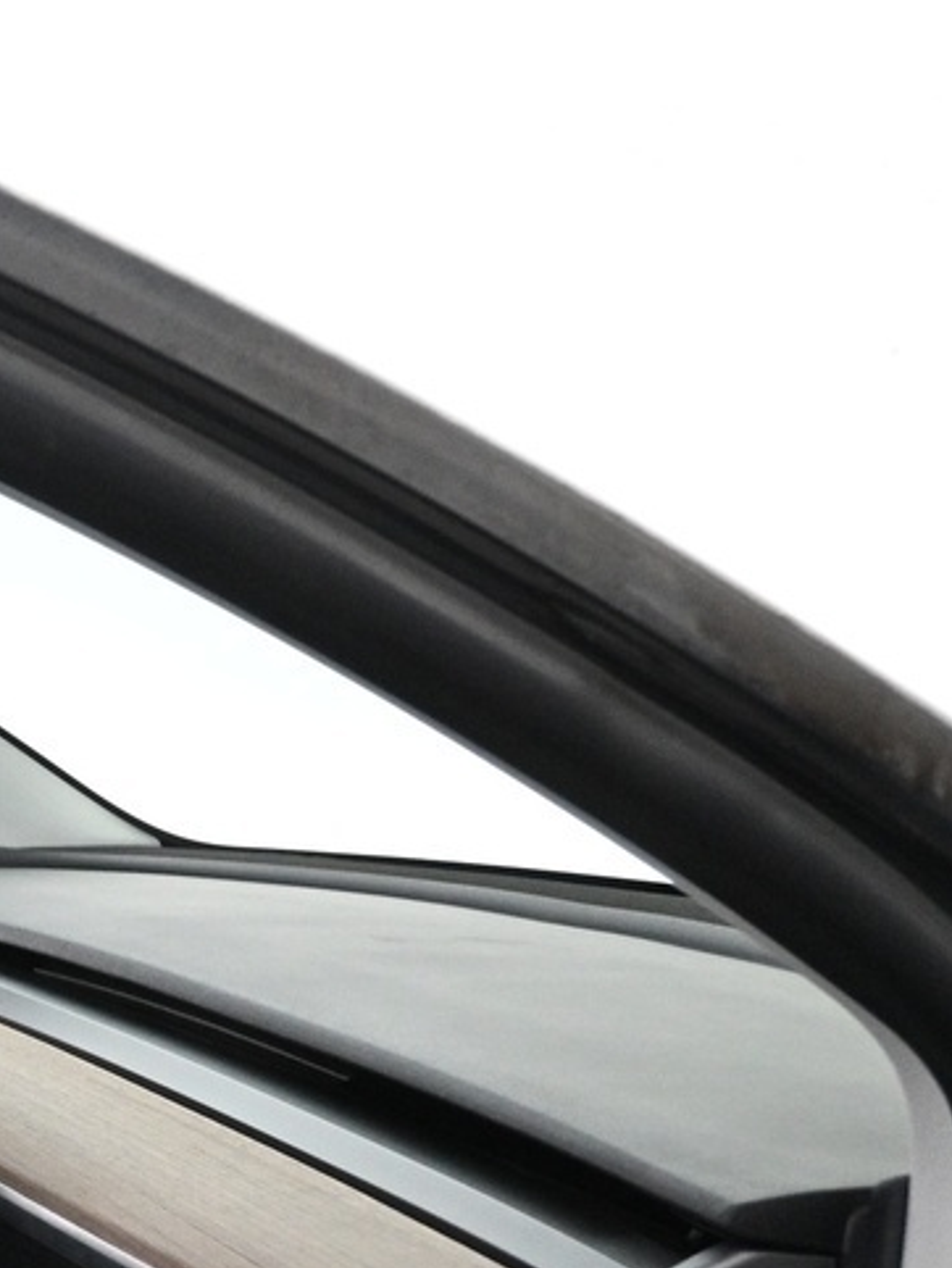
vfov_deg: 22.1
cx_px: -947
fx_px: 3107
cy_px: 1315
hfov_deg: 14.5
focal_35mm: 85
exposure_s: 1/40
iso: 1600
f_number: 3.5
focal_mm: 17.5
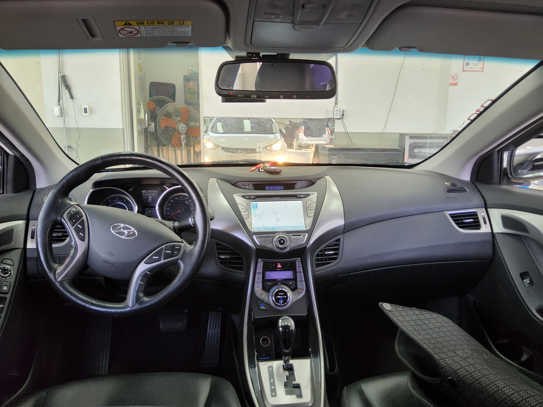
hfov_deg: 69.4
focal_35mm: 25
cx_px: 272
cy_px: 204
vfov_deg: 54.9
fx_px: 392
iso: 160
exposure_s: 1/100
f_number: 2
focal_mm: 3.08
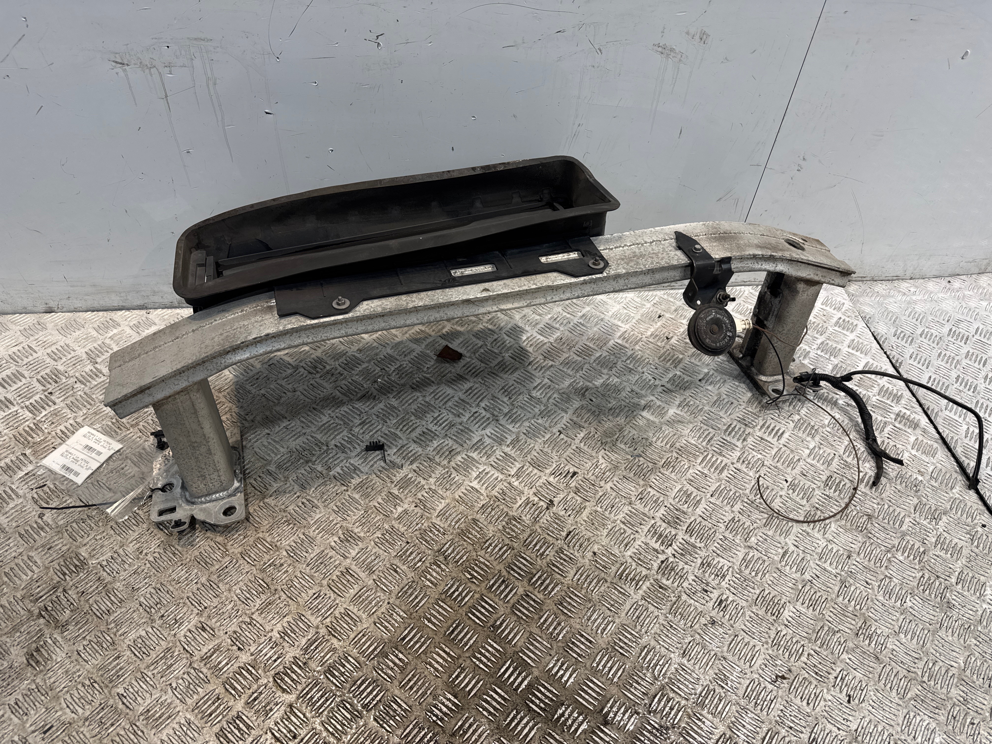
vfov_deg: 56.8
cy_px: 372
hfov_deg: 71.6
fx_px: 688
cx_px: 496
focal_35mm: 24
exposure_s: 1/100
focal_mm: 6.76
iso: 64
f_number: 1.78
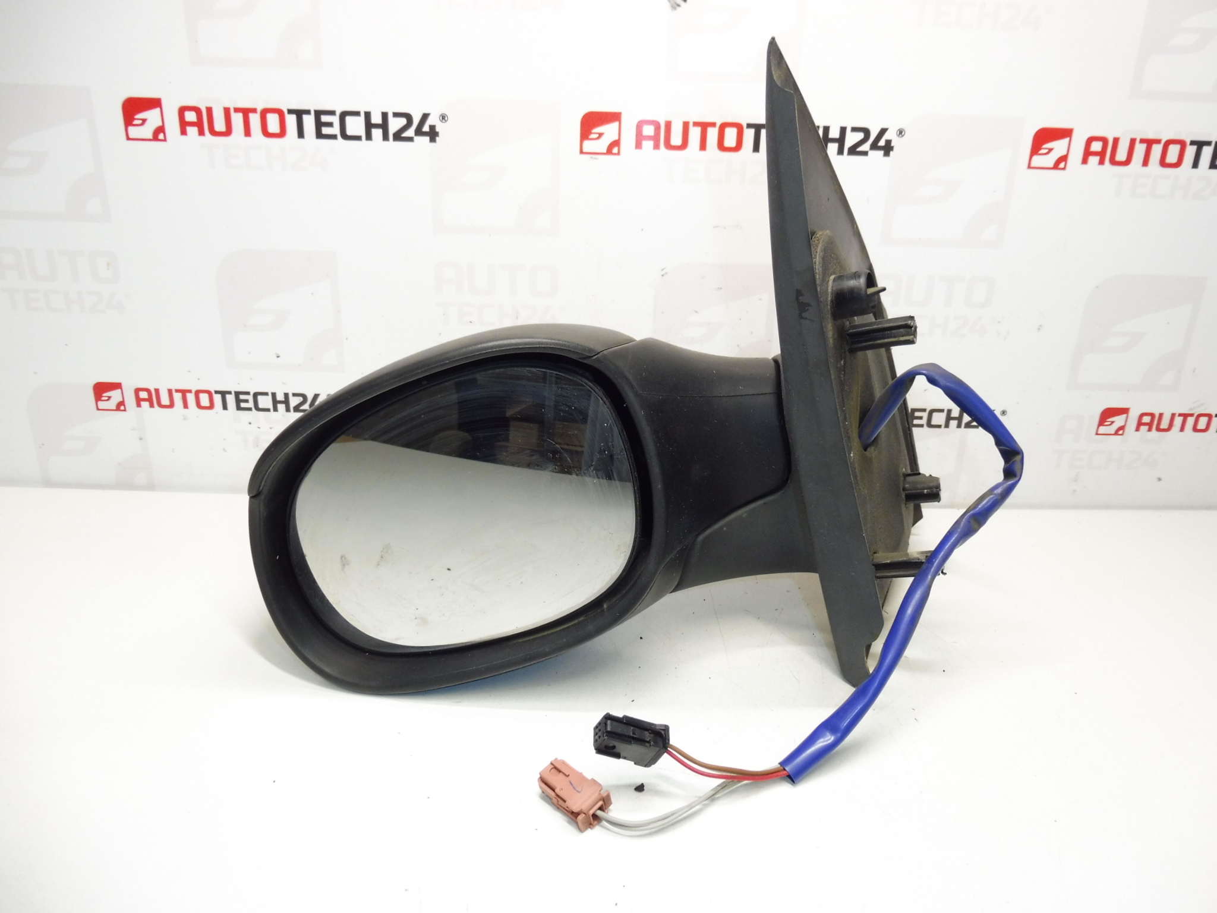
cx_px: 608
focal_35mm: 24
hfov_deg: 71.6
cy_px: 456
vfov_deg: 56.8
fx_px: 844
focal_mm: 4.3
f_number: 3.5
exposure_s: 1/60
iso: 200
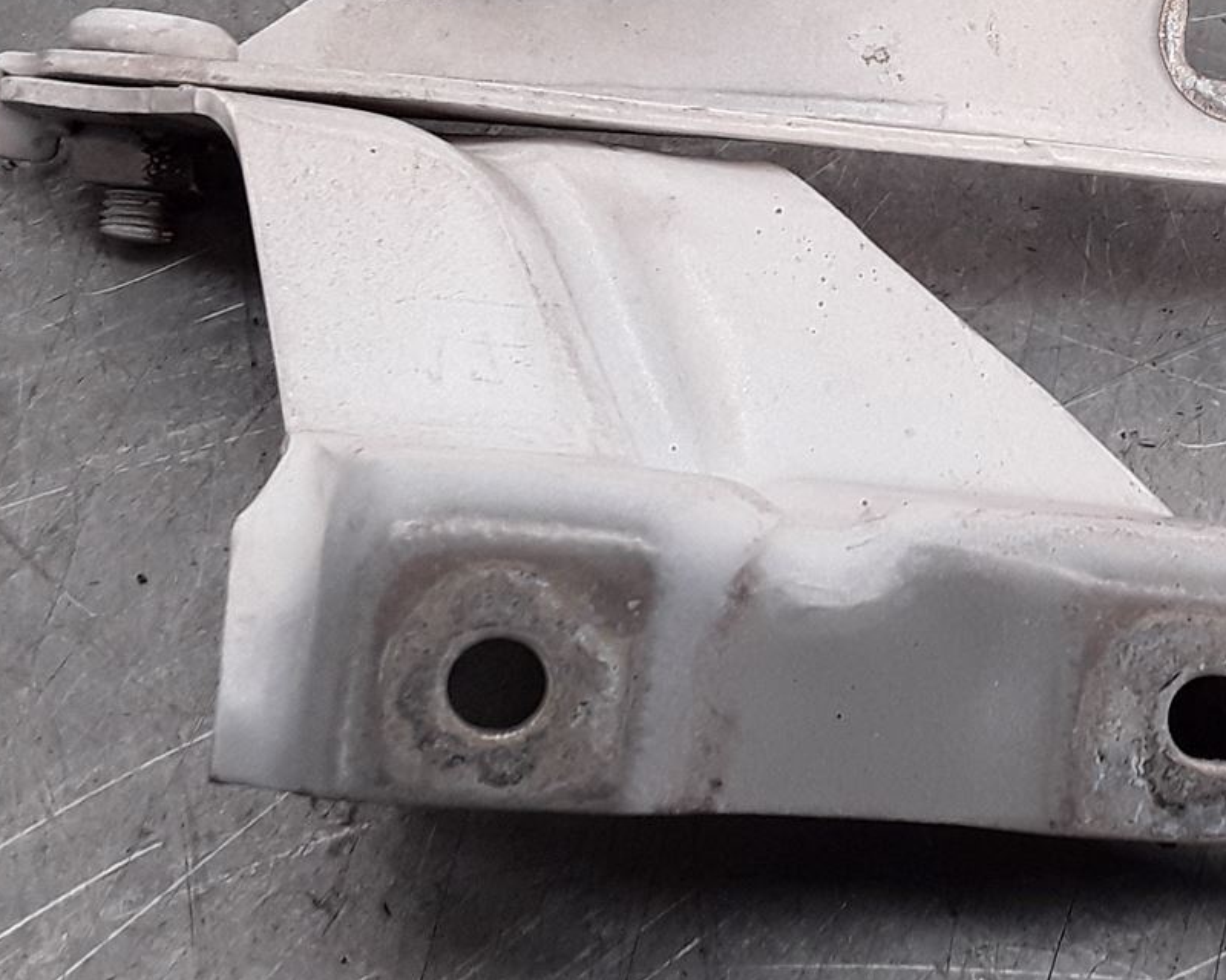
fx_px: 2540
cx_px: 1183
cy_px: 423
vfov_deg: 21.8
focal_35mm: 70
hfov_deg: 25.9
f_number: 1.9
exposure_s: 1/107
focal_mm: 2.91
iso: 40
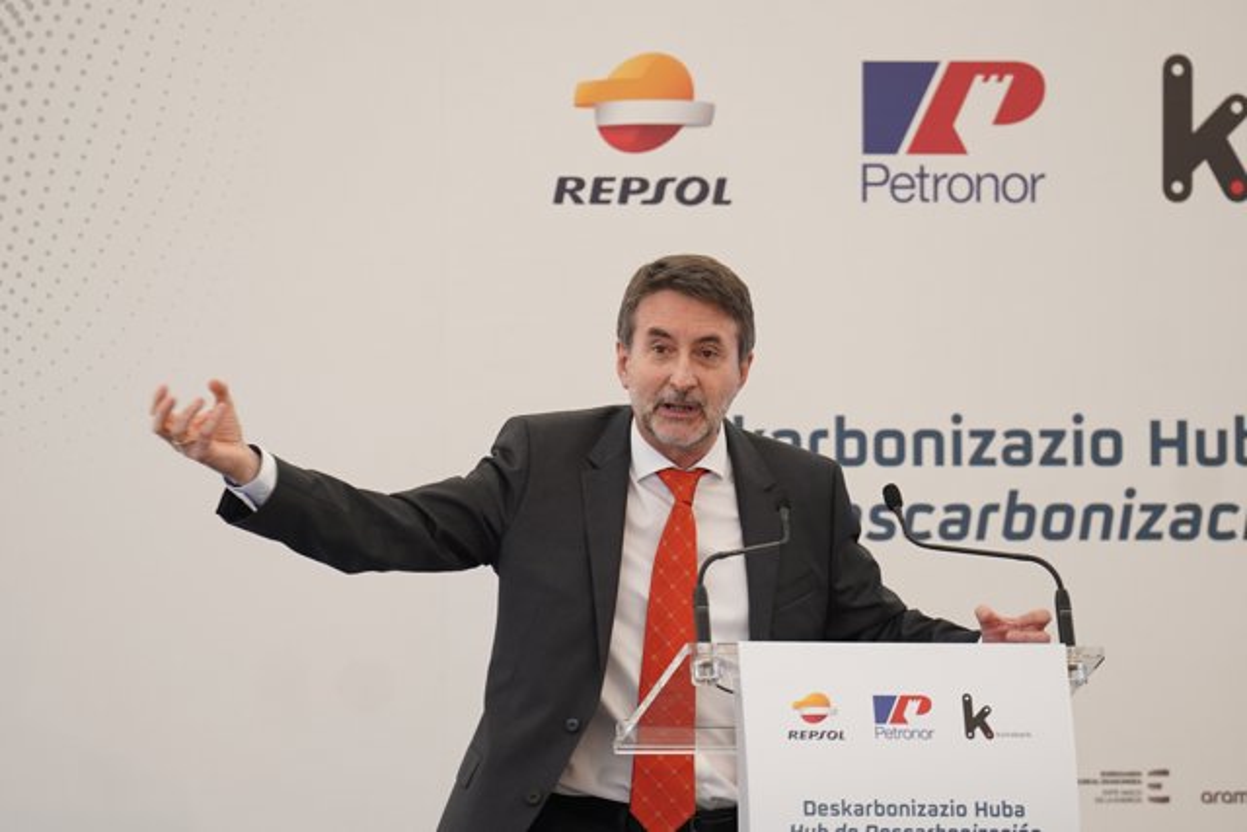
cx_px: 624
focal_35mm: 282
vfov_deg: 4.9
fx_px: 9770
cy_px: 416
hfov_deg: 7.3
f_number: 3.2
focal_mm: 188
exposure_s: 1/160
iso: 100
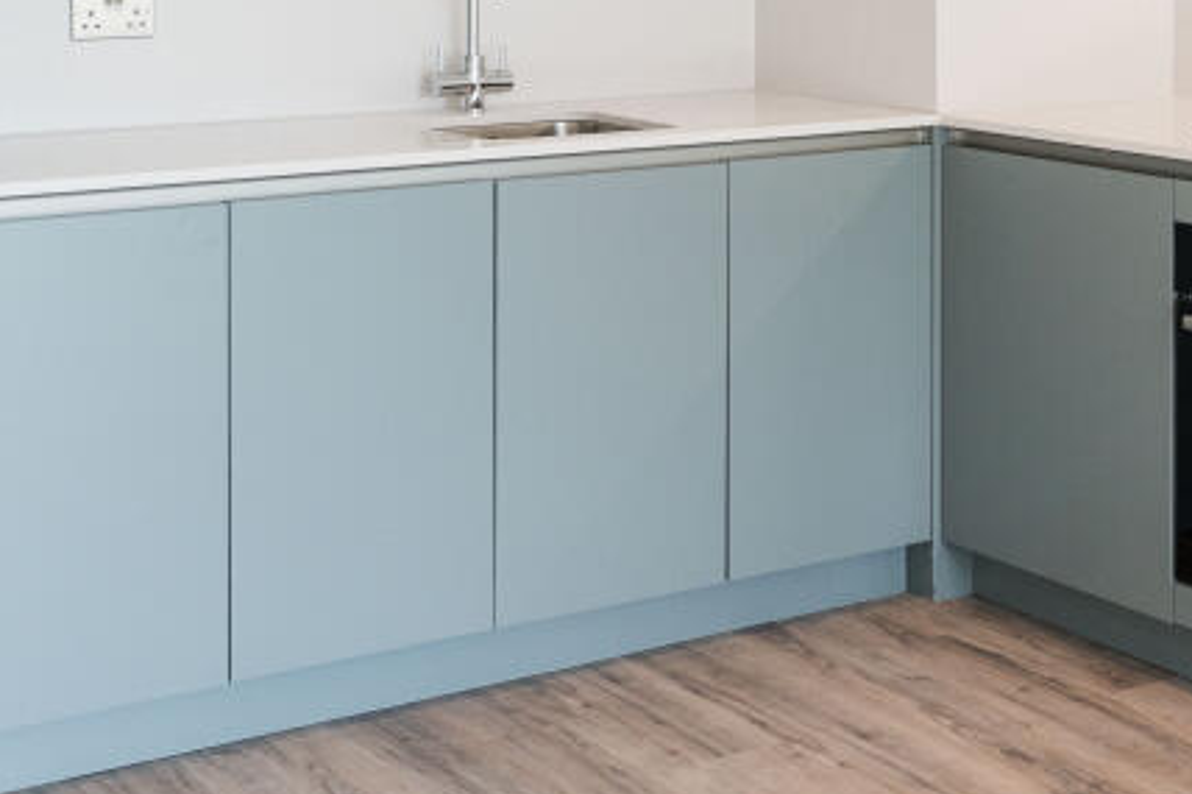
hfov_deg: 29.7
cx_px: 866
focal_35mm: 67
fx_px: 2217
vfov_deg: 19.8
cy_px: 49
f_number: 4.5
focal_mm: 28
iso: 1250
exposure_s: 1/160
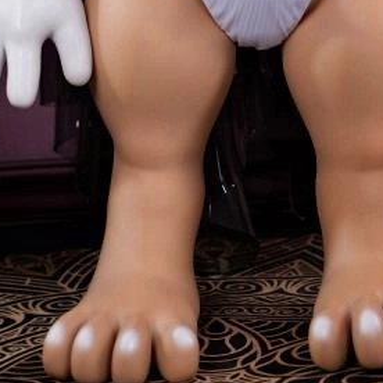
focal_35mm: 136
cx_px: 261
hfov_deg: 12.8
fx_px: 1702
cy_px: -101
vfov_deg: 12.5
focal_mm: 49
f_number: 3.2
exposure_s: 1/50
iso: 80
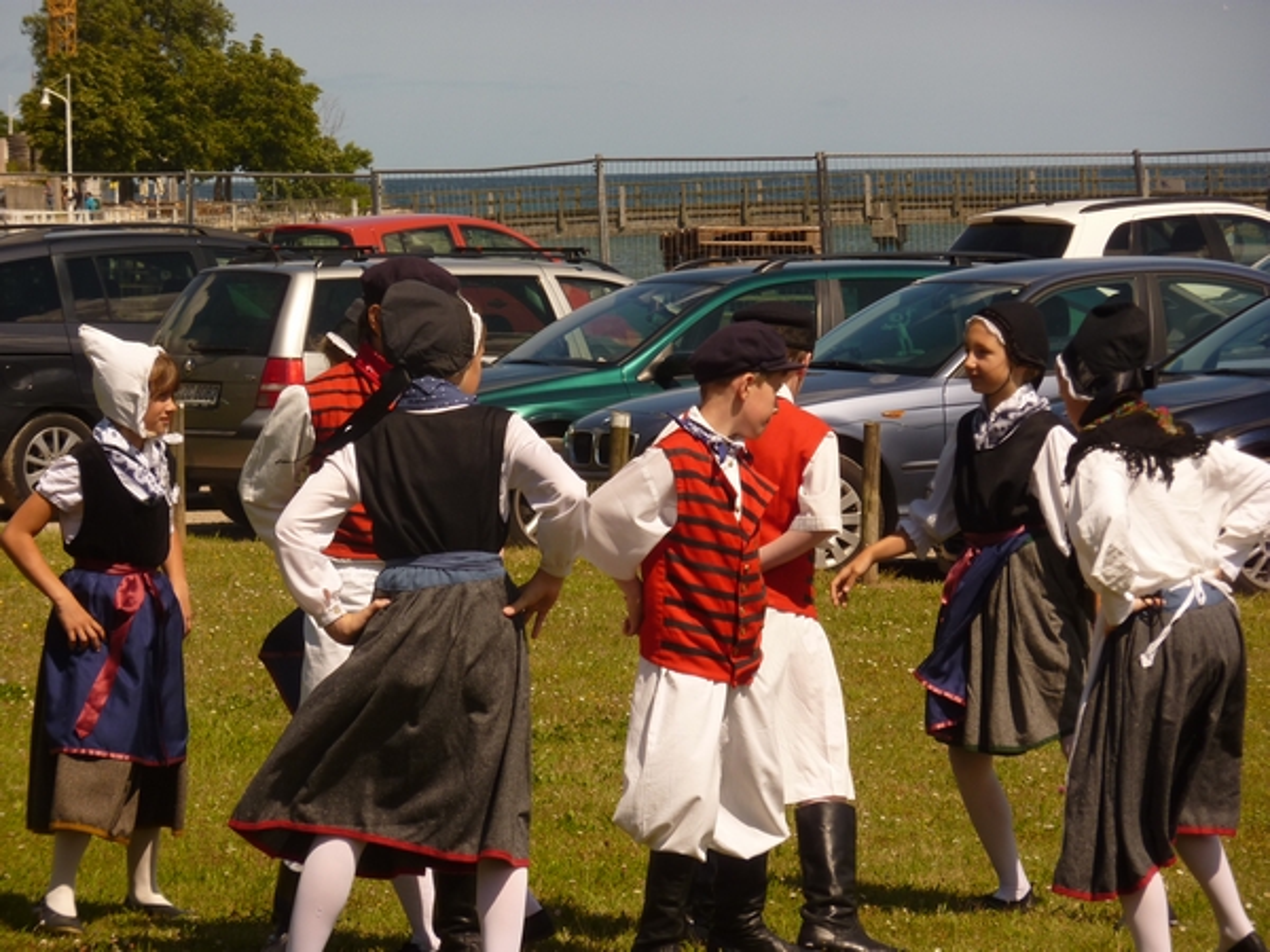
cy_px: 476
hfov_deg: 10.1
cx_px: 635
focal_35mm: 196
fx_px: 7191
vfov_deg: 7.6
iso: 80
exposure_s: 1/500
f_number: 5.6
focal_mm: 32.1
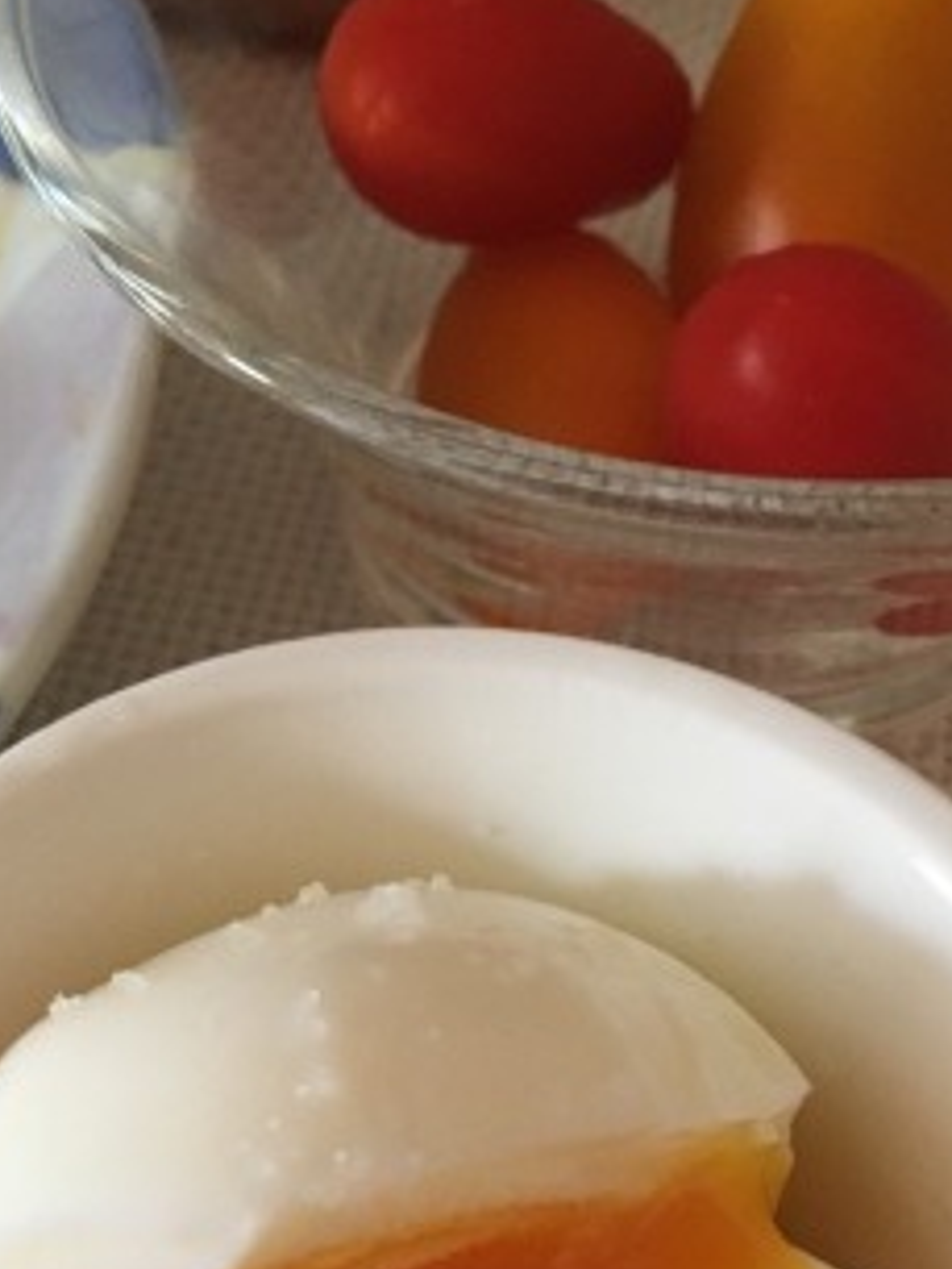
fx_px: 2089
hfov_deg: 25.6
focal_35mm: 57
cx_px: 362
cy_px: 807
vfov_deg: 33.6
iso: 200
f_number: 2.2
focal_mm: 4.15
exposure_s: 1/30
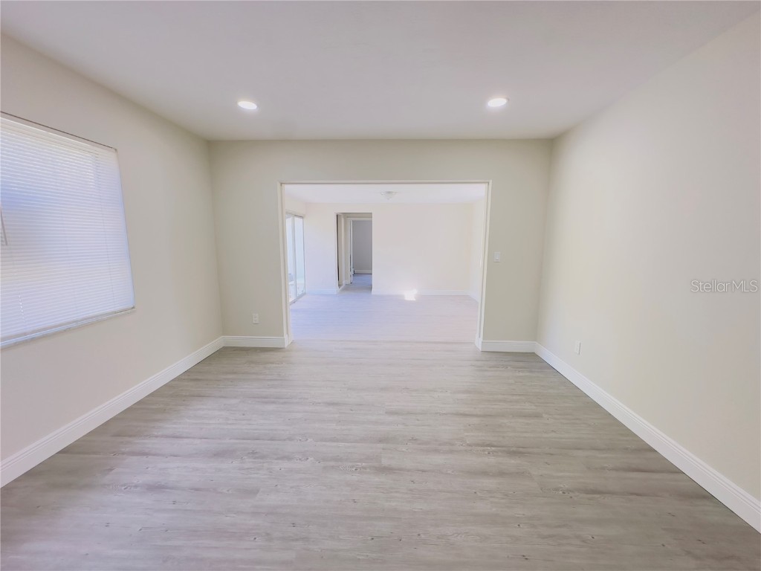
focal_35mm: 14
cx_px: 380
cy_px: 286
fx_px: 308
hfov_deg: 102.1
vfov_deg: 85.7
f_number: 2.2
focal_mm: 2.22
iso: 160
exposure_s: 1/99
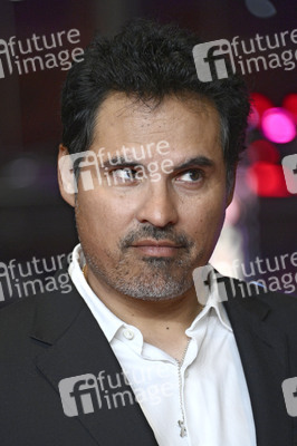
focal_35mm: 300
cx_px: 148
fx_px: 3719
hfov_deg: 4.6
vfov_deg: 6.9
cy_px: 223
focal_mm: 300
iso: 5000
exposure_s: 1/250
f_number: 5.6
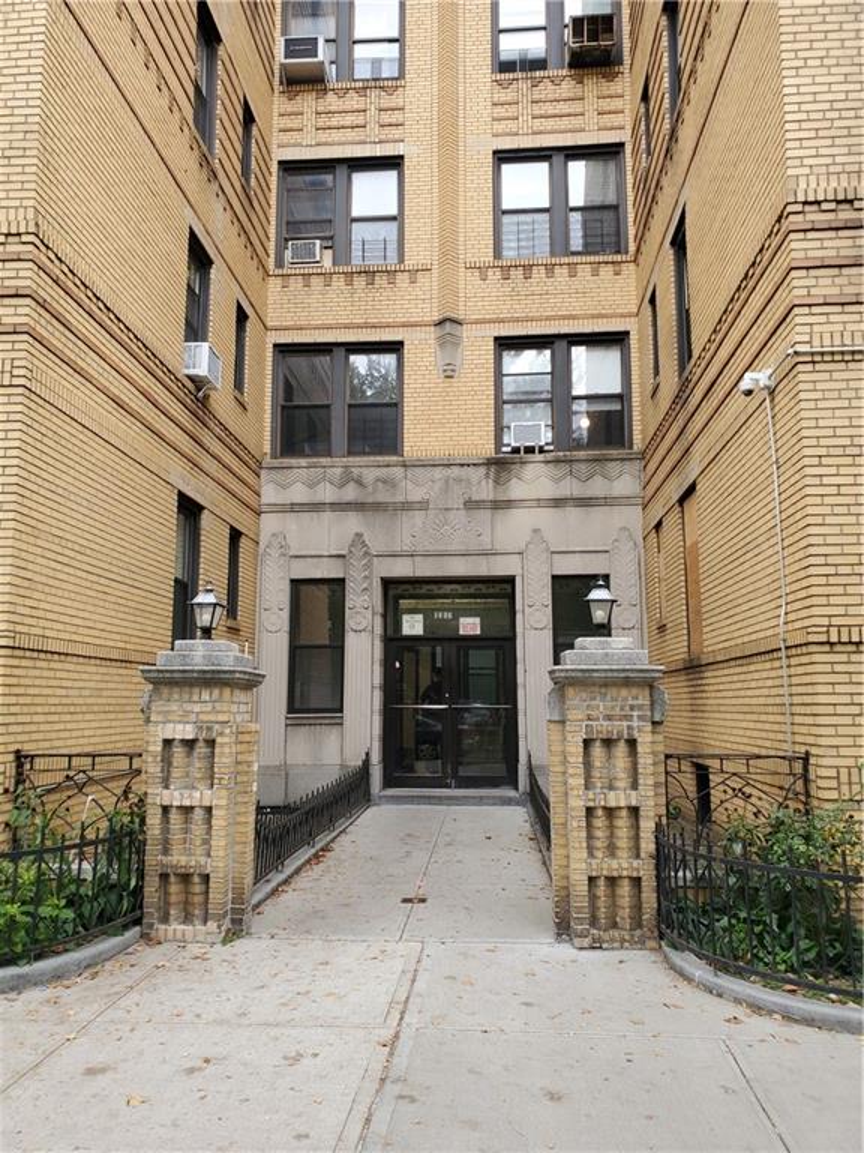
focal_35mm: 26
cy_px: 576
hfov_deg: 53.1
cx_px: 432
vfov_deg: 67.3
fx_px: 865
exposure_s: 1/120
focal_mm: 4.3
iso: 100
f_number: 2.4
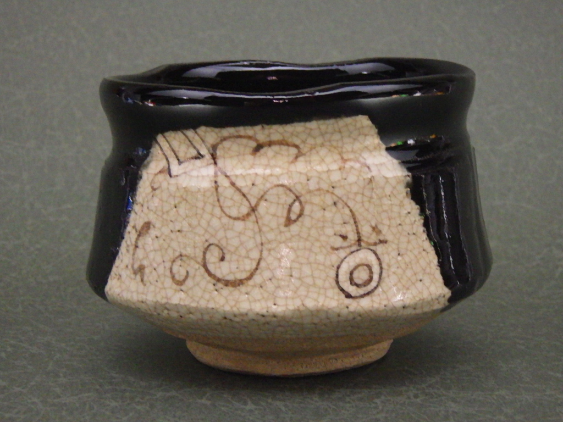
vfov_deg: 15.7
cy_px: 211
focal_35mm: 94
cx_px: 282
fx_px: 1529
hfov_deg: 20.9
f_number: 5
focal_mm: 16.7
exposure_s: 1/5
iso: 400
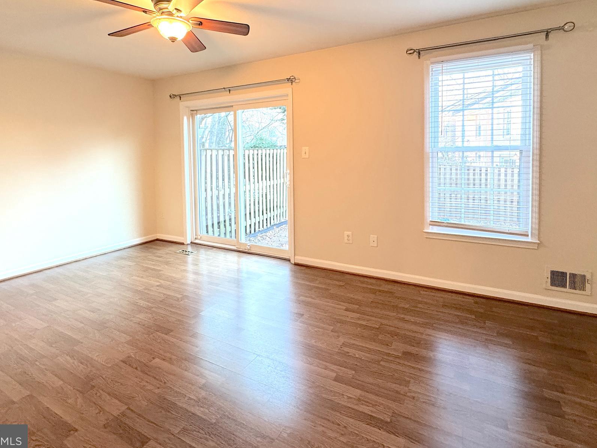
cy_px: 167
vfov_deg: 70.4
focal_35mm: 18
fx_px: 310
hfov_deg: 87.6
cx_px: 318
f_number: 2.2
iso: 320
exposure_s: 1/60
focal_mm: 2.22
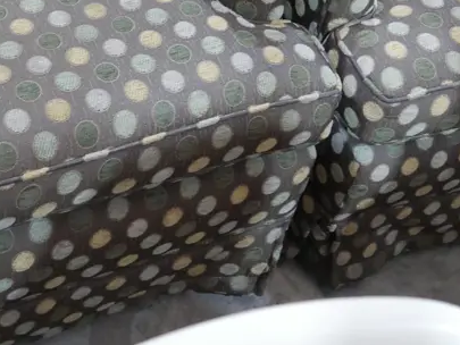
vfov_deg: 17.3
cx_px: 225
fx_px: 1077
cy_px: -86
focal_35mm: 81
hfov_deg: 24.1
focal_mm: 16
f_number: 3.6
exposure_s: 1/60
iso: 1250
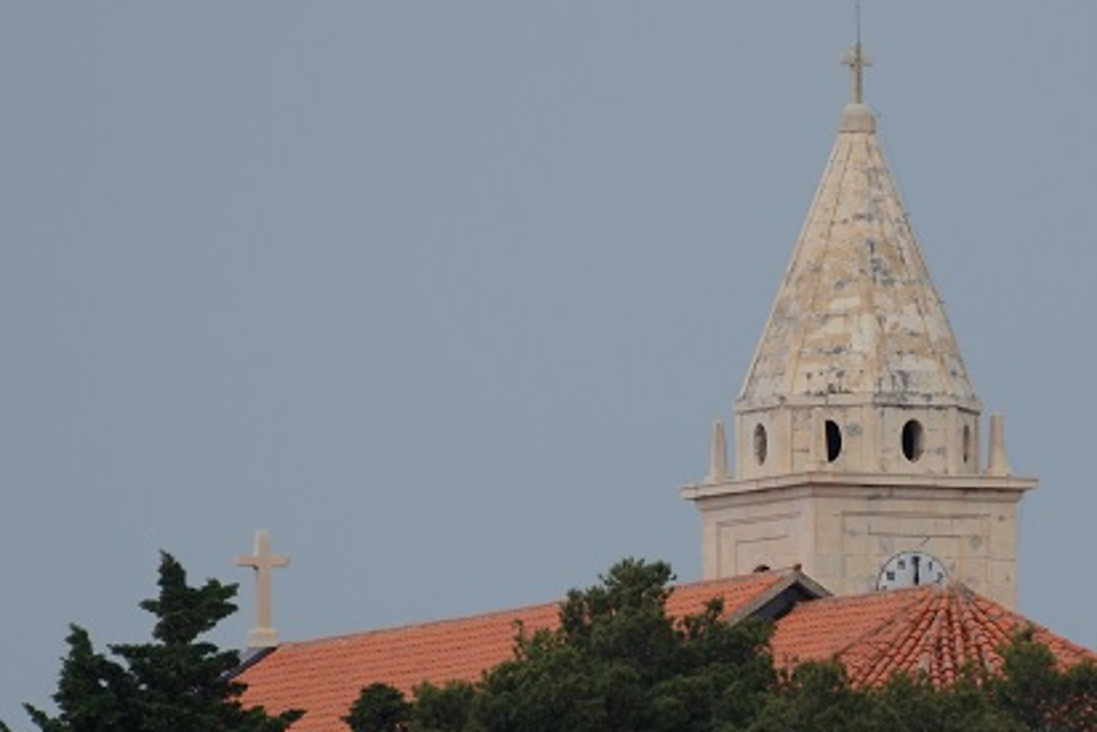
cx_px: 856
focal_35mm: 1088
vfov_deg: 1.3
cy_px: 430
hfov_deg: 1.9
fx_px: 33164
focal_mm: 300
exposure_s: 1/250
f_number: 5.6
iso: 100
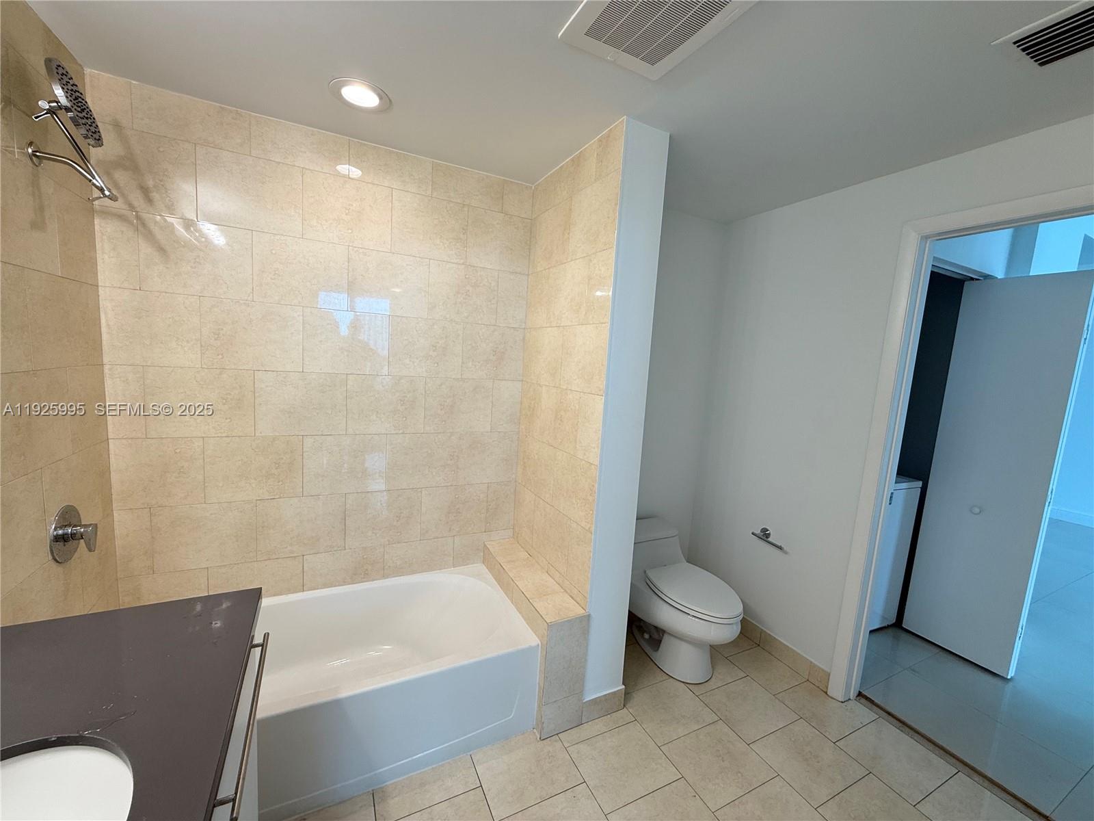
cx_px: 547
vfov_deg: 85.7
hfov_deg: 102.1
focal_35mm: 14
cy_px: 410
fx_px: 442
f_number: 2.2
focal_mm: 2.22
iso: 64
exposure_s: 1/120
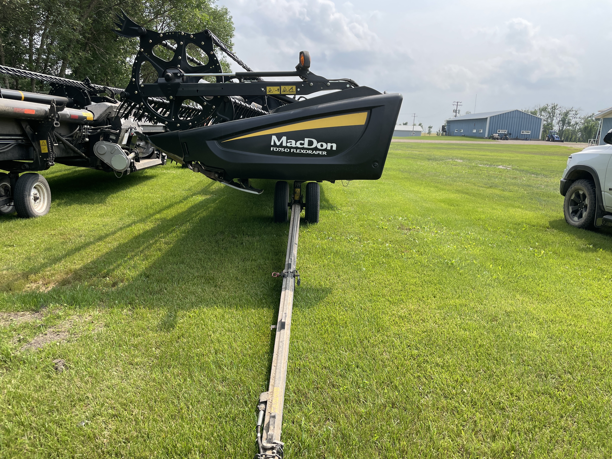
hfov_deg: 67.3
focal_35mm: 26
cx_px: 306
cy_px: 230
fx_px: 460
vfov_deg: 53.1
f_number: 1.6
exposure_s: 1/1916
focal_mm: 4.2
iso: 32
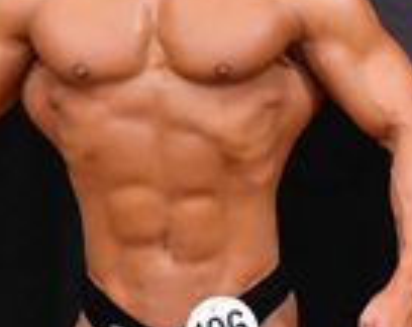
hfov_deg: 1.3
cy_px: 348
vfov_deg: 1.1
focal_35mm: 1448
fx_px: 17606
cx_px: 441
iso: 5000
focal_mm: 180
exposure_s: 1/400
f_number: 5.6
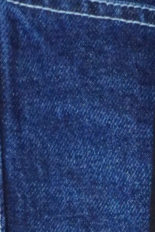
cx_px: 355
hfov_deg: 7.6
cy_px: 569
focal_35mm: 170
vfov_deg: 10.4
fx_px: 1096
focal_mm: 21
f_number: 25
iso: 2000
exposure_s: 1/40
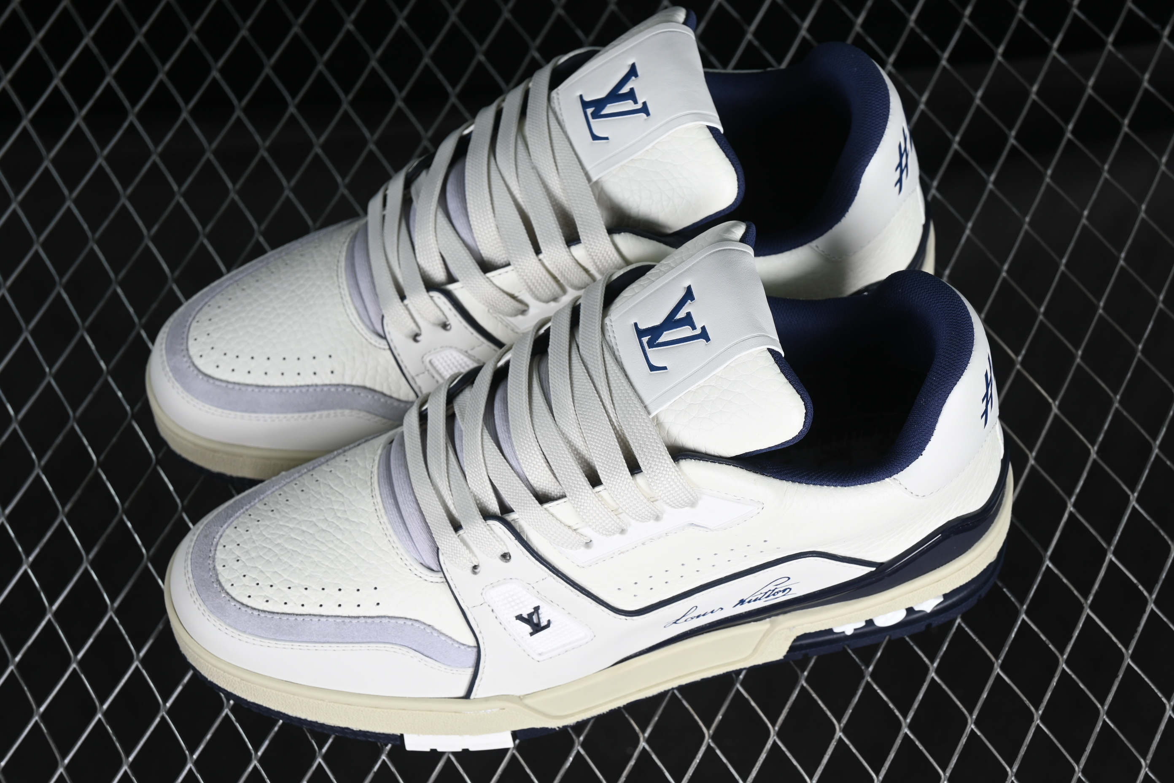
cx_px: 587
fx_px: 2446
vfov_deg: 18.2
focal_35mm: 75
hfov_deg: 27.0
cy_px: 392
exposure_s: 1/60
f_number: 7.1
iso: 160
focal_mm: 50
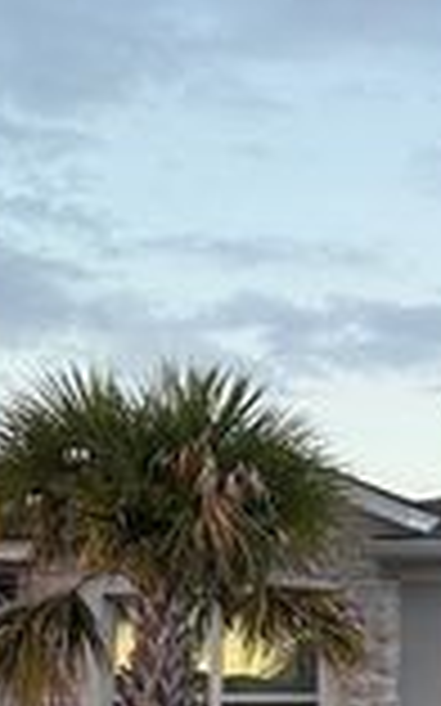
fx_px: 1559
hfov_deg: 13.0
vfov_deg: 24.4
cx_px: 986
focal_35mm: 81
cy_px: 695
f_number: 1.78
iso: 200
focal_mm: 6.76
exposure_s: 1/121
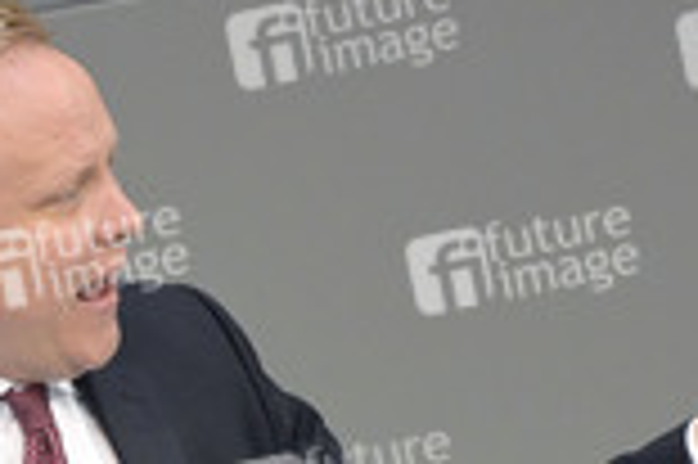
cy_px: 599
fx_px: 22041
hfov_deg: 1.8
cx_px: -47
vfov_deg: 1.2
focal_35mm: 1138
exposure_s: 1/640
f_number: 5.6
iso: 8000
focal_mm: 390
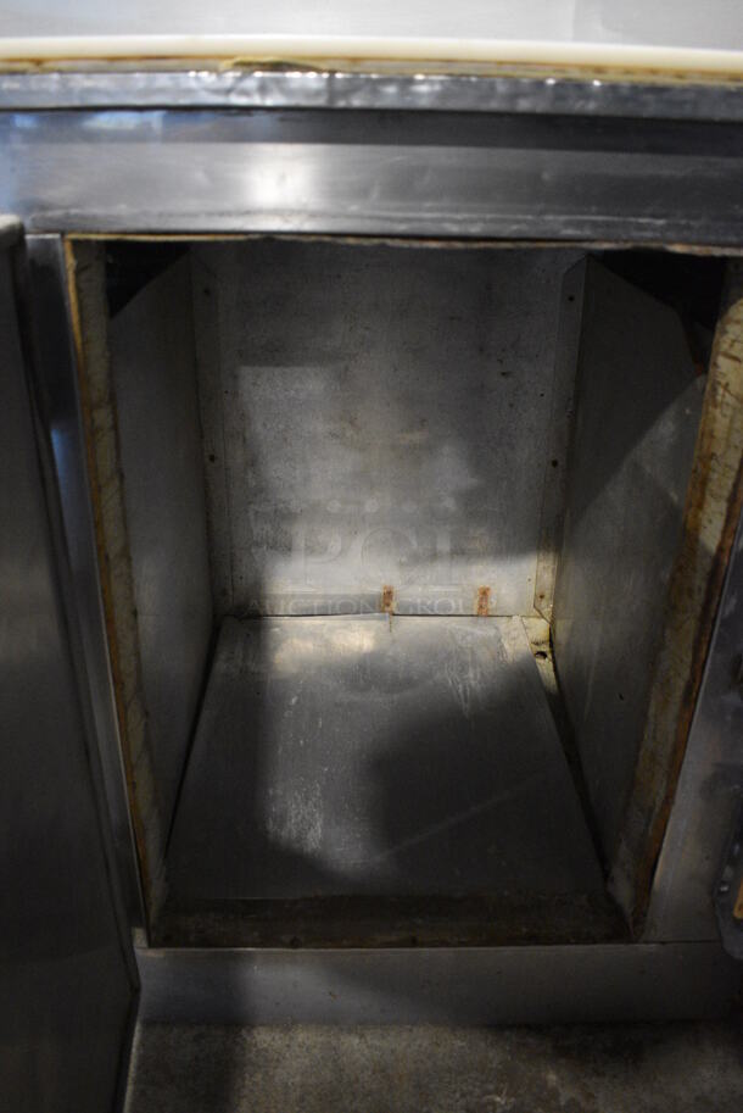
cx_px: 372
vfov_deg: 67.3
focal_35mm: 27
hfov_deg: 48.0
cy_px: 556
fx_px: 835
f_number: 3.5
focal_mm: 18
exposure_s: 1/125
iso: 4000
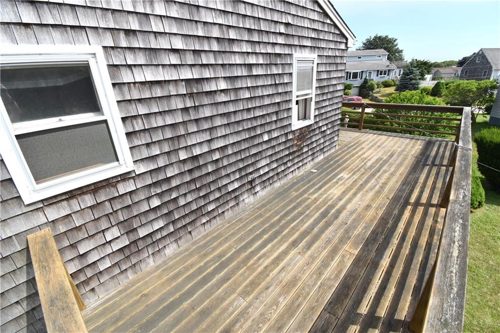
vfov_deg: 77.3
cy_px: 166
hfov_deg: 100.4
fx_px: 208
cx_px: 250
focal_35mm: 15
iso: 200
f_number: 8
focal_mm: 10
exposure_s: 1/400
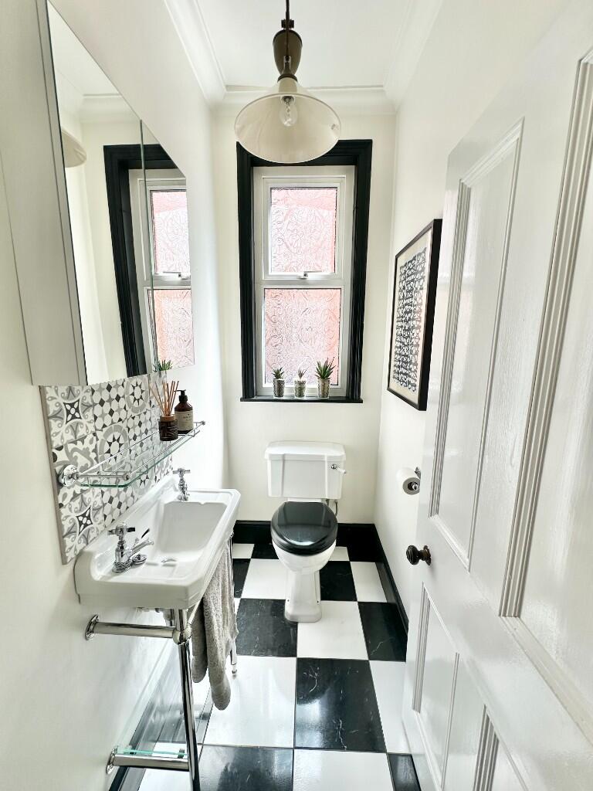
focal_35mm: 14
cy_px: 396
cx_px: 296
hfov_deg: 85.7
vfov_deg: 102.1
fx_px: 320
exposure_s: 1/174
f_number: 2.2
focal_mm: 2.22
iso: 40
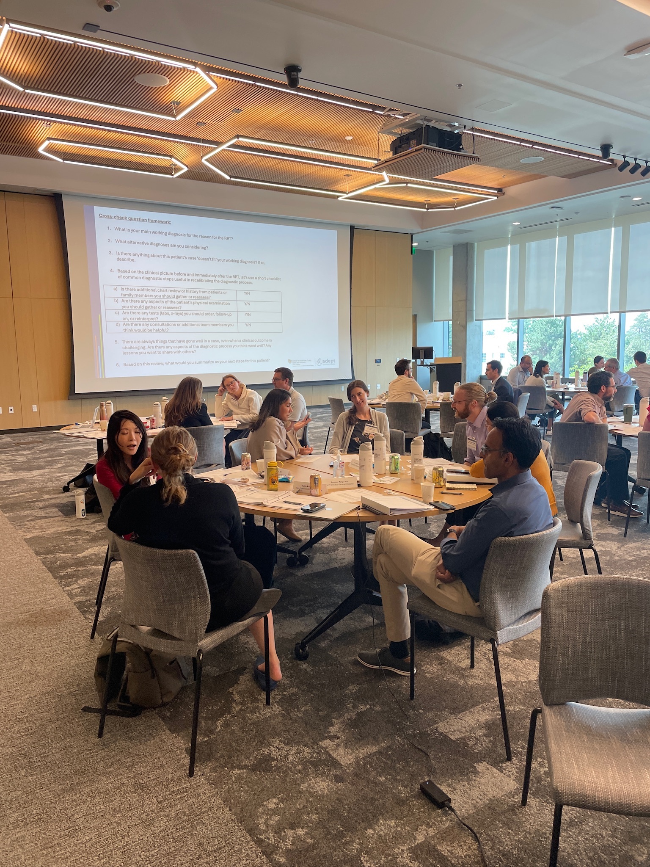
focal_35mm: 26
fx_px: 651
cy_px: 434
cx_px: 325
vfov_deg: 67.3
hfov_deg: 53.1
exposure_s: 1/120
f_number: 1.6
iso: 100
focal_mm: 4.2
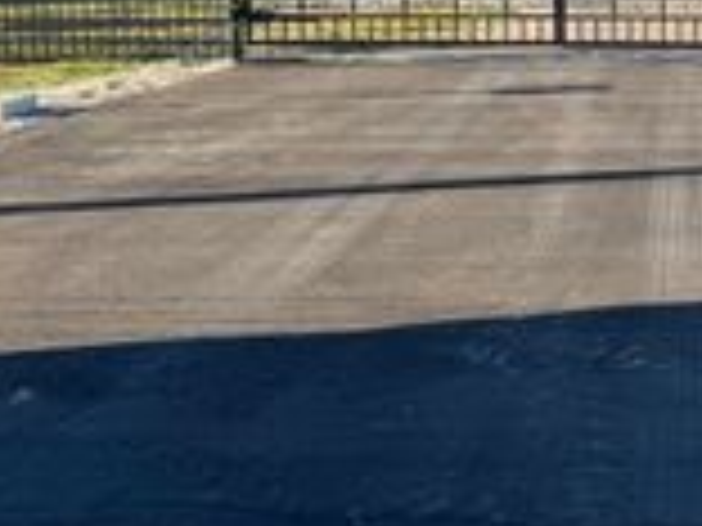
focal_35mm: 77
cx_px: 824
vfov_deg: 18.8
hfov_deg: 23.4
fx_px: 1562
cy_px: 61
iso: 80
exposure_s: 1/2331
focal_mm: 6.76
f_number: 1.78
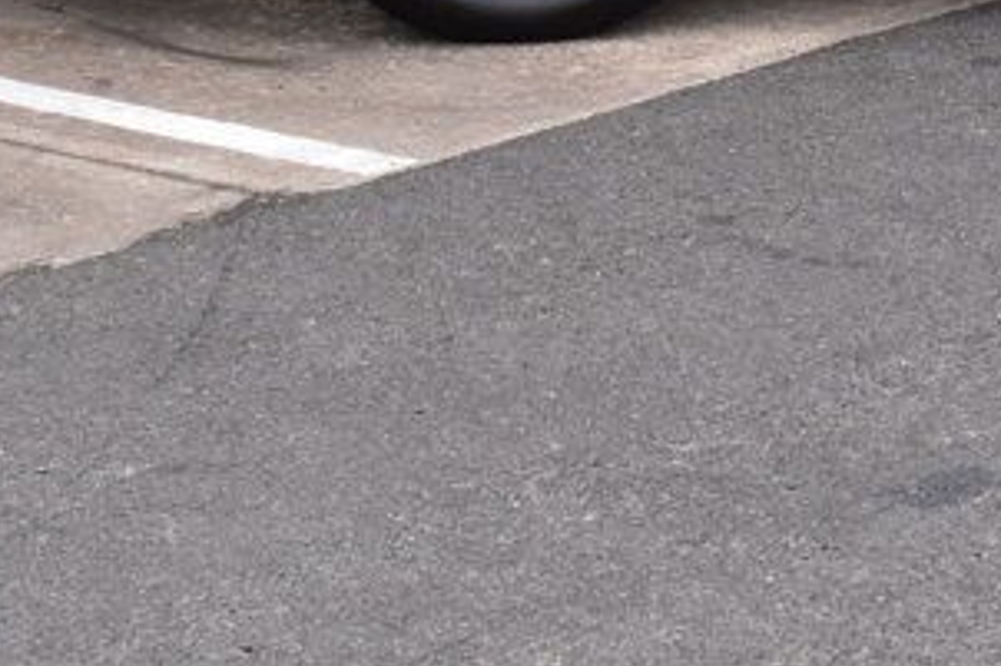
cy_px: -451
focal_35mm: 148
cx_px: 862
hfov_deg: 13.8
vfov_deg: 9.0
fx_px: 4104
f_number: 10
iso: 400
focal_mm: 29
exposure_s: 1/200
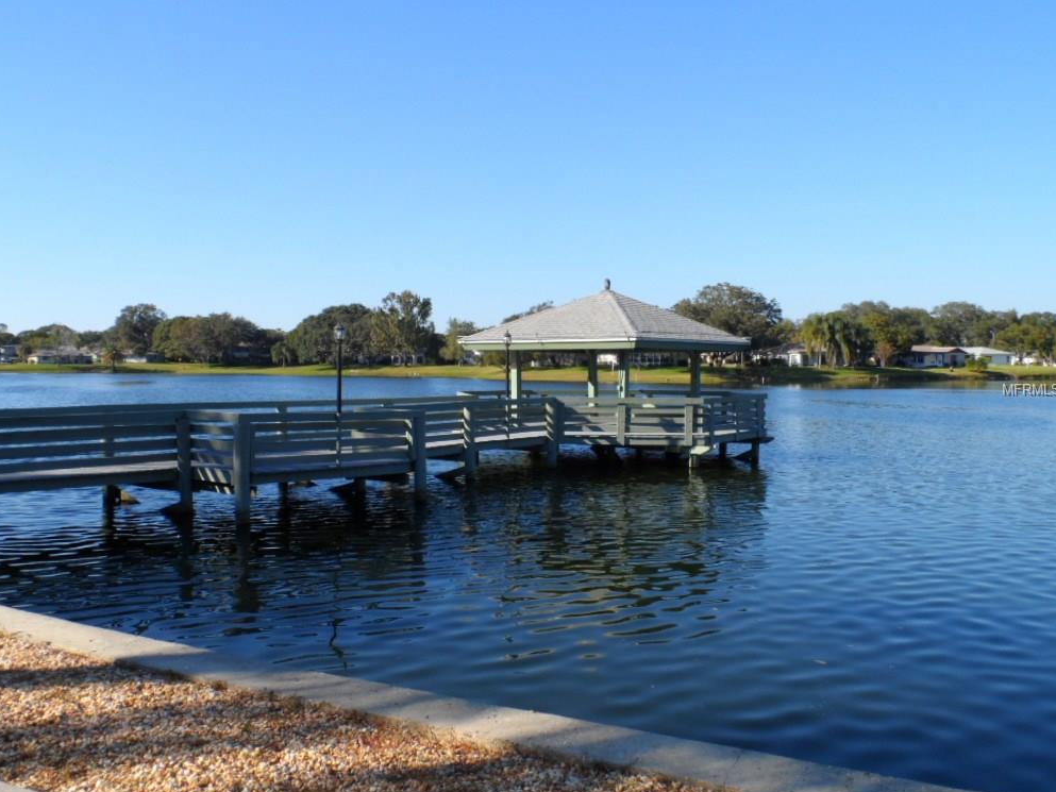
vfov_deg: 43.0
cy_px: 390
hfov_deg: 55.3
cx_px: 522
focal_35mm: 33
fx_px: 1007
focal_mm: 5.3
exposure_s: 1/350
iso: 80
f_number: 4.8
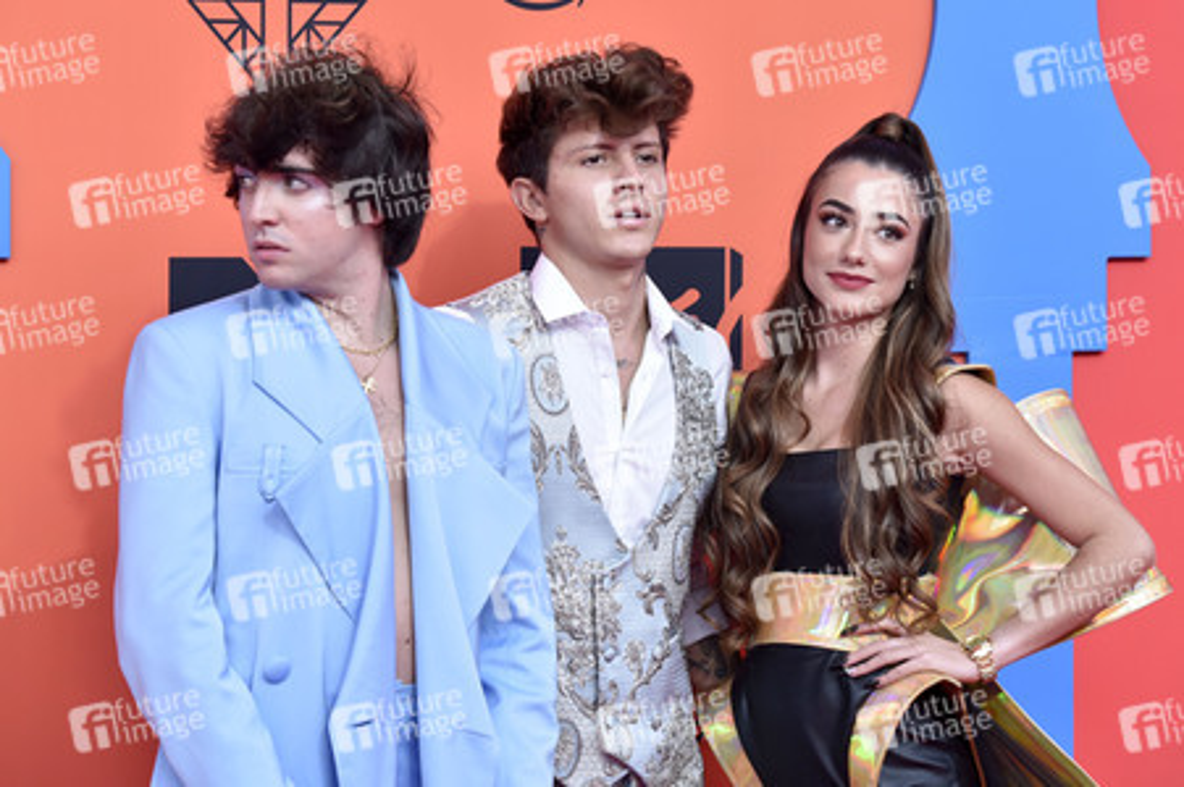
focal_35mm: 105
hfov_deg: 19.5
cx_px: 592
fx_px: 3451
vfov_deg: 13.0
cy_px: 394
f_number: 4.5
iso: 1250
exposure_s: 1/250
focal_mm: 105
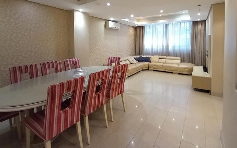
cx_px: 123
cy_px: 47
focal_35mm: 17
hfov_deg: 94.3
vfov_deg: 65.8
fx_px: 110
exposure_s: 1/29
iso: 200
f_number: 2.2
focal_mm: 1.13
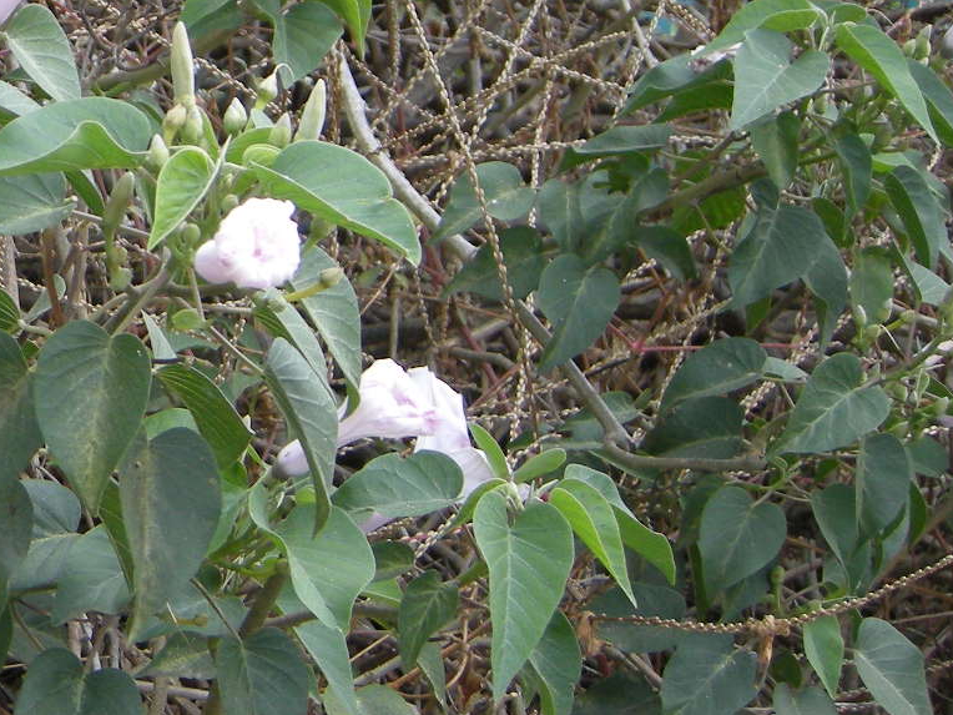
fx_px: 3028
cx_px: -352
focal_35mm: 110
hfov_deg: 16.7
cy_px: -76
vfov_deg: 13.2
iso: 101
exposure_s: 1/53
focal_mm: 7.5
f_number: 2.7
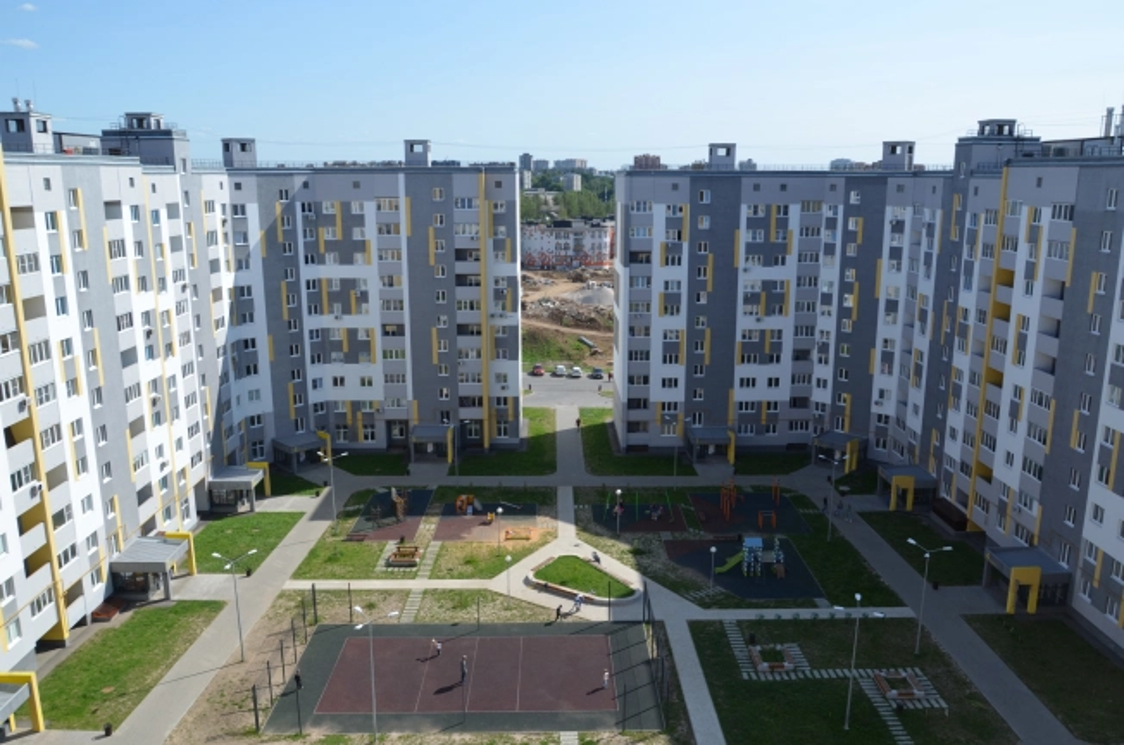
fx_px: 841
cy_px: 372
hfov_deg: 67.5
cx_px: 562
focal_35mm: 27
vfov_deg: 47.7
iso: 140
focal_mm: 18
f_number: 8
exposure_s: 1/250
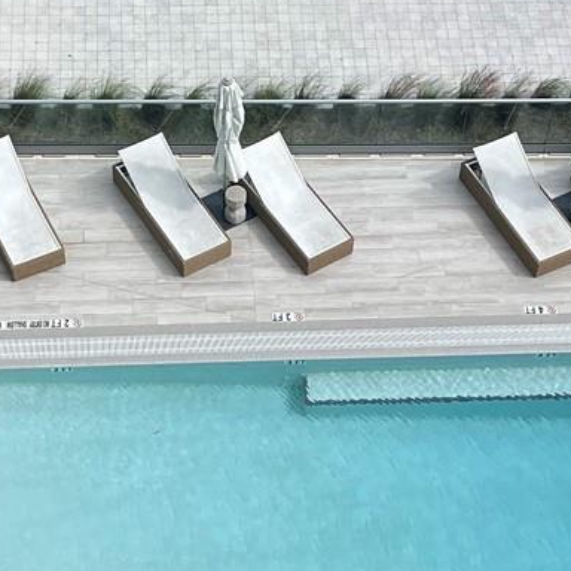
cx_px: 199
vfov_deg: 18.9
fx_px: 1717
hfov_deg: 18.8
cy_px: 254
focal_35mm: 92
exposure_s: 1/4348
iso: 32
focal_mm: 5.1
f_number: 1.6
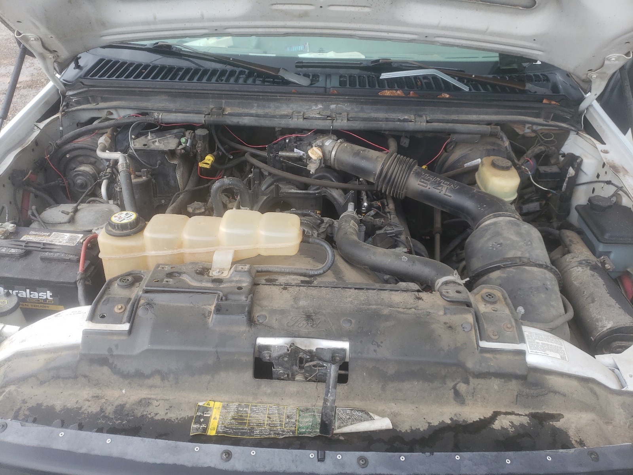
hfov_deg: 67.3
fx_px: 475
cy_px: 238
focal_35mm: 26
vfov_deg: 53.1
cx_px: 316
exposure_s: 1/154
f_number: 1.5
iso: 50
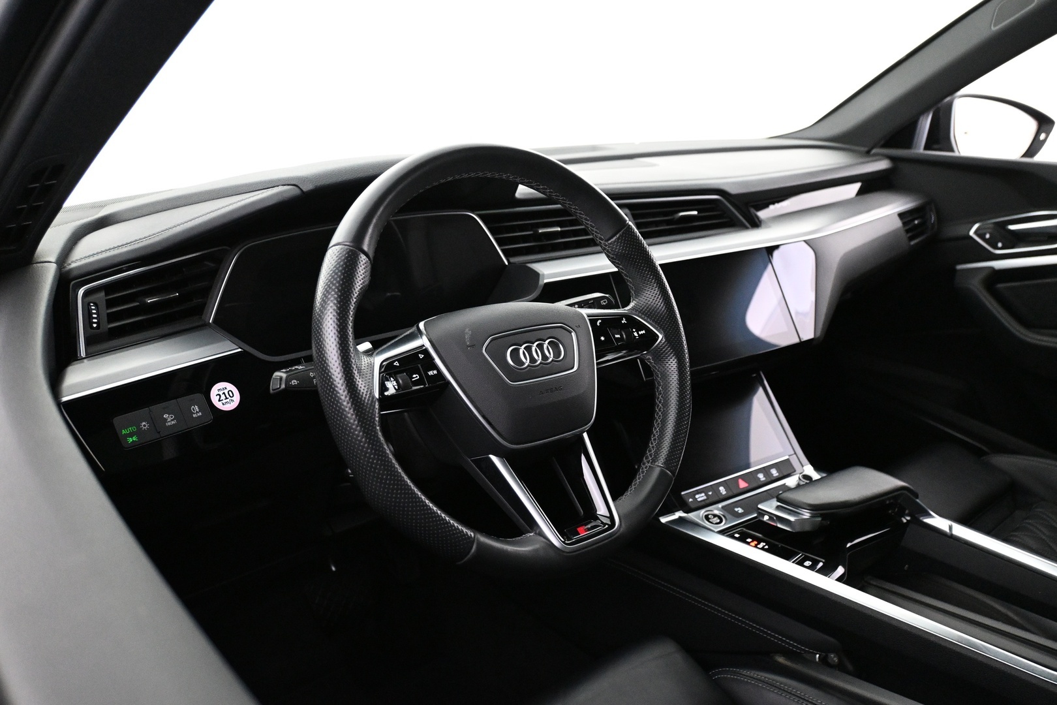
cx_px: 528
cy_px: 352
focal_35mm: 29
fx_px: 859
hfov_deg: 63.2
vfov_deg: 44.6
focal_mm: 19.5
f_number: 3.8
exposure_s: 1/40
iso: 4000
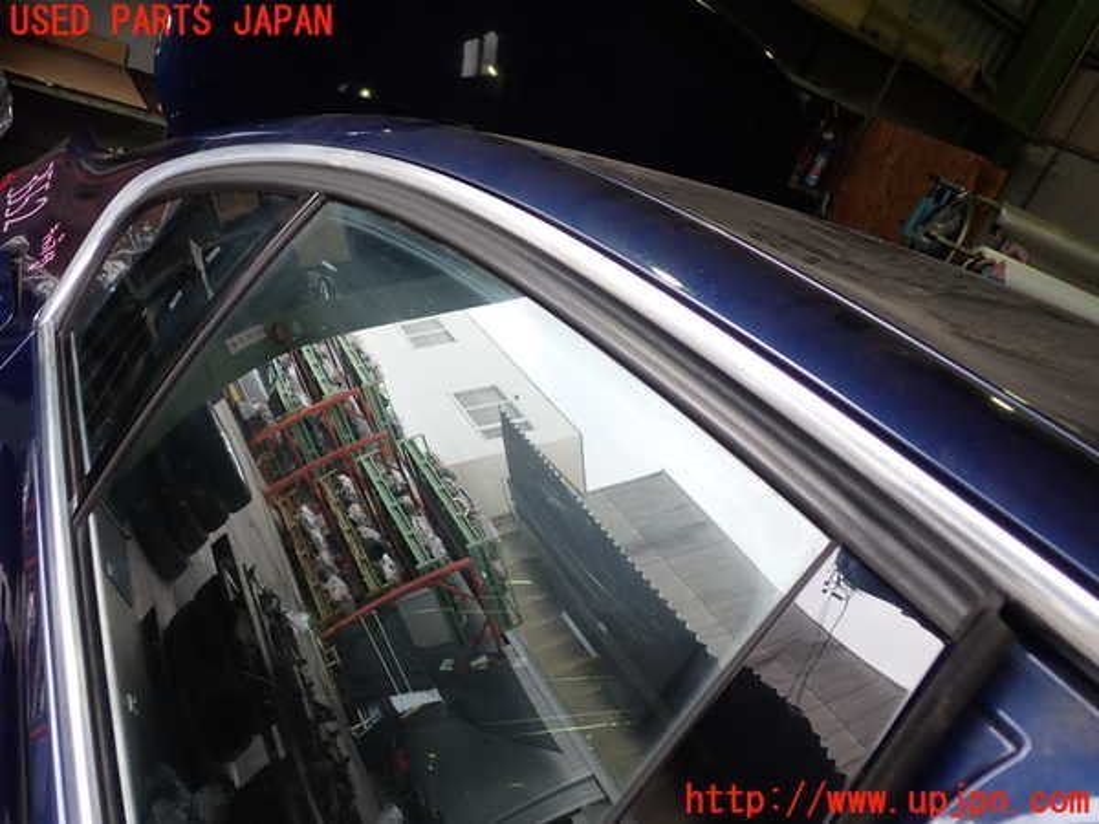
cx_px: 550
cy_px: 412
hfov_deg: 60.0
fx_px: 952
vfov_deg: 46.8
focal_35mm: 30
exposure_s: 1/125
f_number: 2.3
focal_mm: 5.4
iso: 160
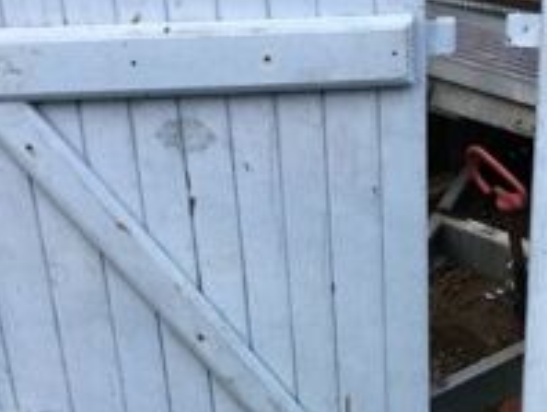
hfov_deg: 25.5
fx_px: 1187
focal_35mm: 75
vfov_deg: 19.4
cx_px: 436
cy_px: 359
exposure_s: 1/33
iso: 125
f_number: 2.4
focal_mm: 3.3
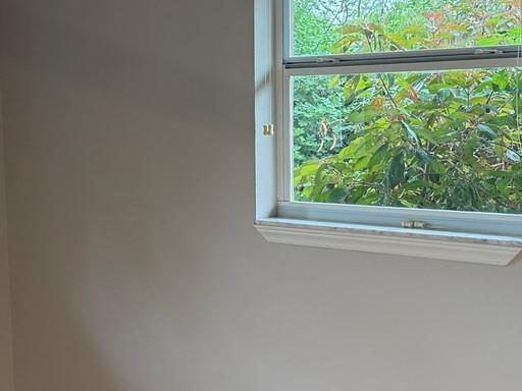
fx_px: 1131
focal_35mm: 75
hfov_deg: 25.7
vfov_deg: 19.6
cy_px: 244
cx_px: 139
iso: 160
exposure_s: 1/238
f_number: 1.78
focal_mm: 6.76
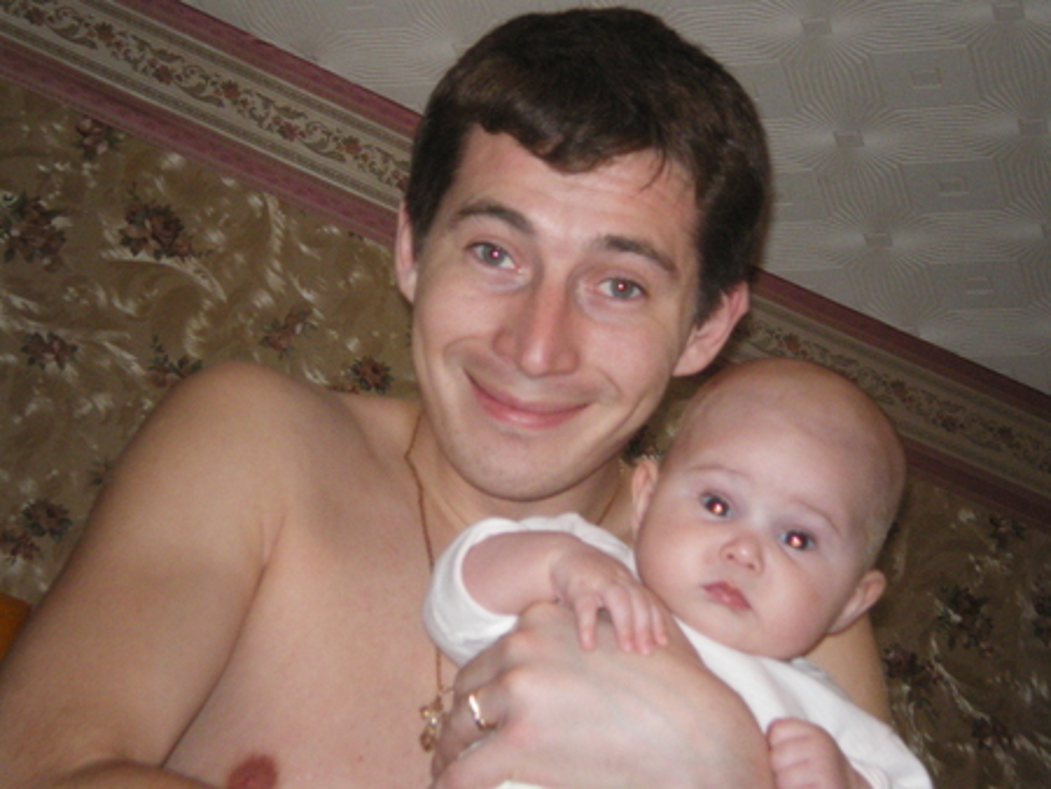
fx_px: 3190
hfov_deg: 18.7
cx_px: 526
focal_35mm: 105
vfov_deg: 14.1
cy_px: 394
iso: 400
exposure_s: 1/60
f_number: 5.7
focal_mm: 17.3
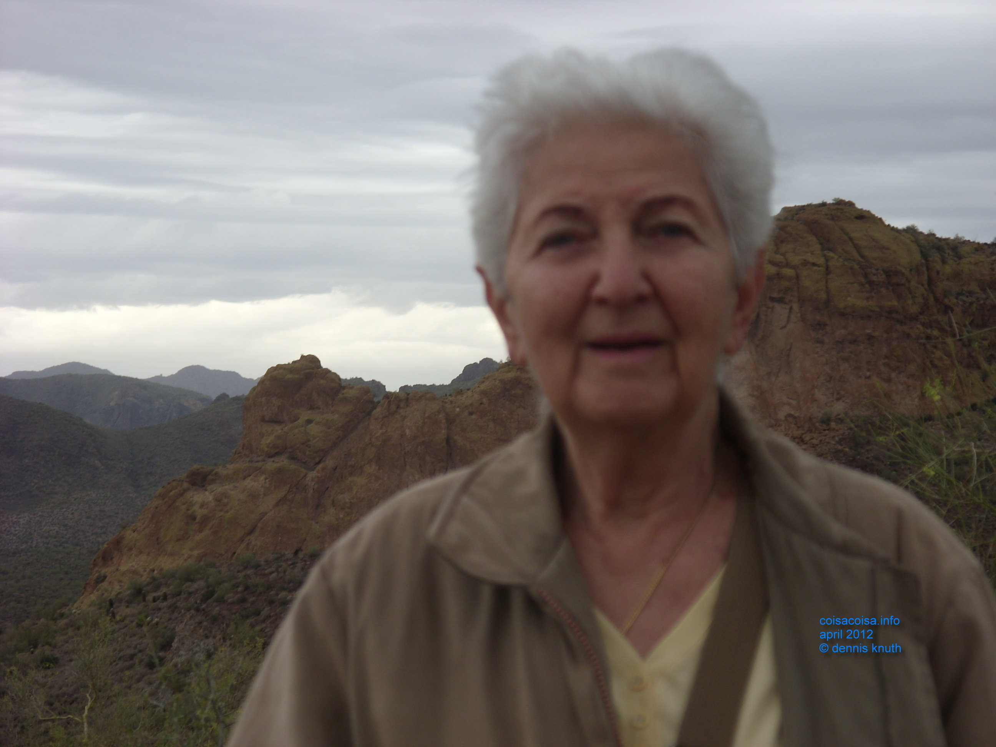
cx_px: 498
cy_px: 374
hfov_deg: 15.4
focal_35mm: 128
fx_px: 3683
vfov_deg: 11.6
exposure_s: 1/84
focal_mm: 21.3
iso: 50
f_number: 3.9
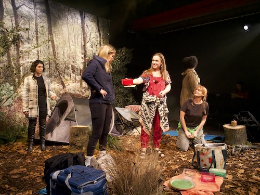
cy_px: 98
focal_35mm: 32
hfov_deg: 56.8
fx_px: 240
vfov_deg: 44.2
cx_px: 130
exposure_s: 1/60
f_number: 3.2
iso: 3200
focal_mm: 15
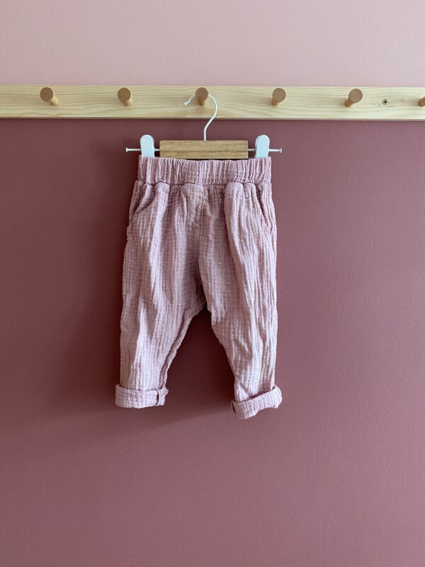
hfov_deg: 53.1
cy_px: 284
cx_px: 212
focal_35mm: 26
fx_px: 426
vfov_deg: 67.3
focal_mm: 4.25
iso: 250
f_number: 1.8
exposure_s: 1/50
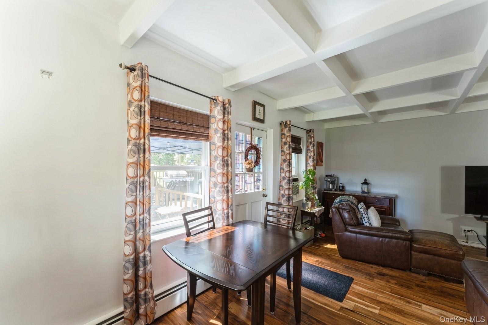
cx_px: 244
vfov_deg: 81.2
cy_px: 162
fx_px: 190
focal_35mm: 14
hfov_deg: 104.3
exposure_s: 1
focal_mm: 14
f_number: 11
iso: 100
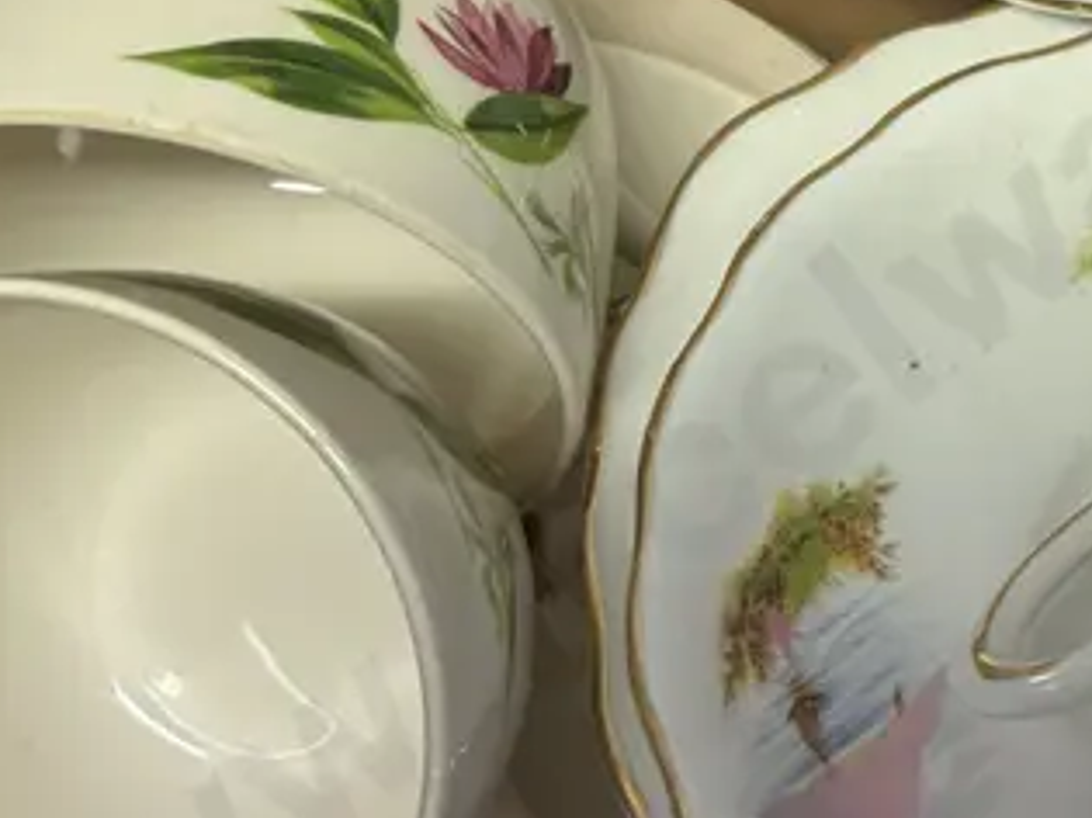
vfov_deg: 18.4
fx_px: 2460
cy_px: -10
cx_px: 1359
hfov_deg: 22.7
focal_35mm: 78
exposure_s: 1/100
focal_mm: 6.86
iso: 100
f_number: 1.78
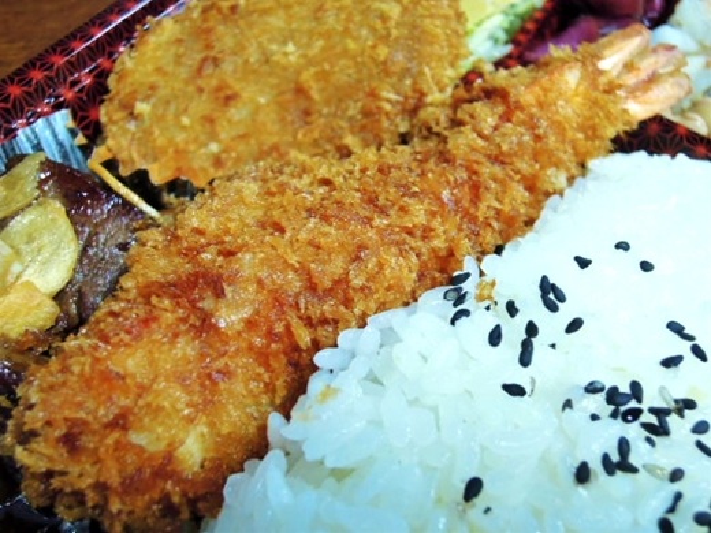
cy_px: 266
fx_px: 822
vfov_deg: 36.0
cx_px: 356
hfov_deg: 46.8
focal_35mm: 40
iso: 450
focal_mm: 7.2
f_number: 2.9
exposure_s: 1/13
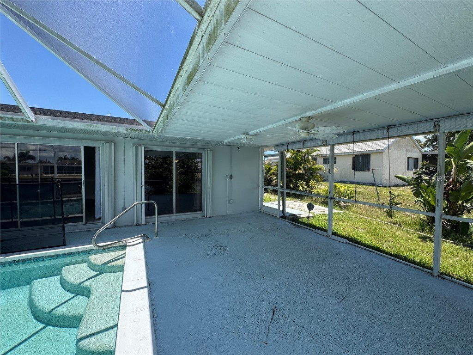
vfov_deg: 85.7
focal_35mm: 14
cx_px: 236
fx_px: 191
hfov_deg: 102.1
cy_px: 178
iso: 40
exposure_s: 1/693
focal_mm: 2.22
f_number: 2.2
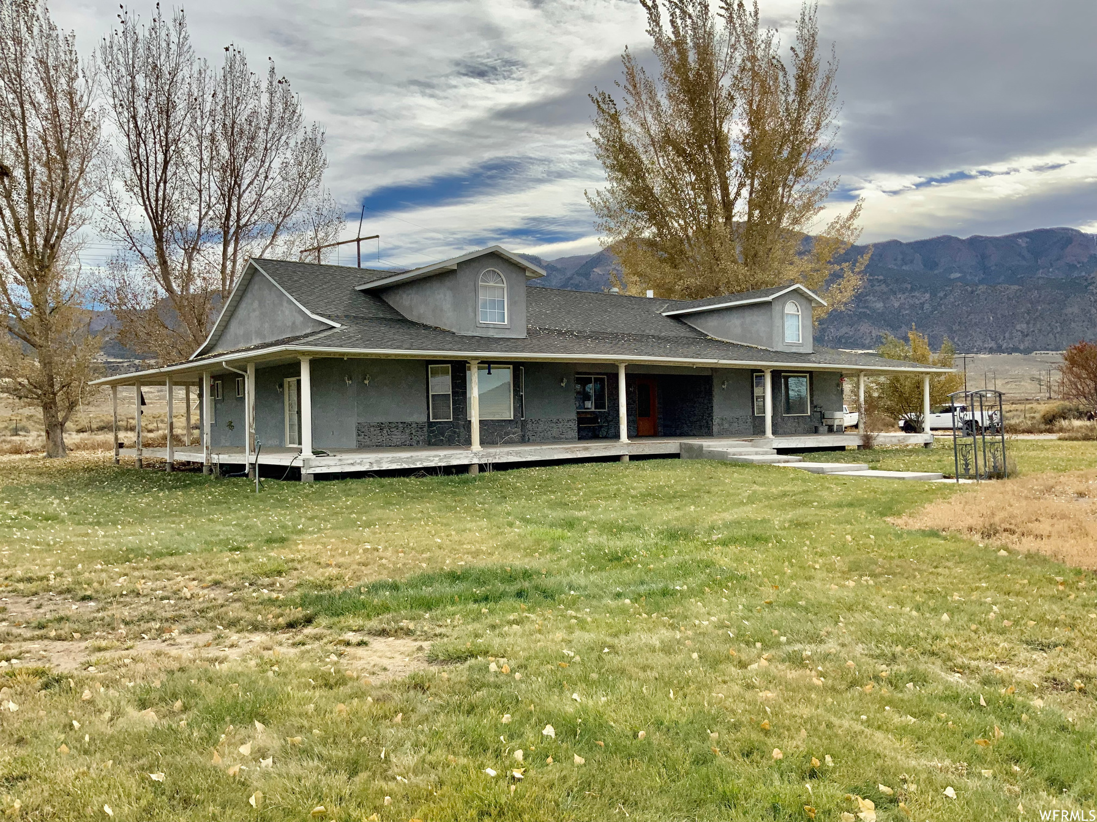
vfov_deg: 48.2
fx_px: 919
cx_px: 548
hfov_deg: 61.7
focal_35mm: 29
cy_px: 411
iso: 16
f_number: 1.8
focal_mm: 3
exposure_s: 1/2427
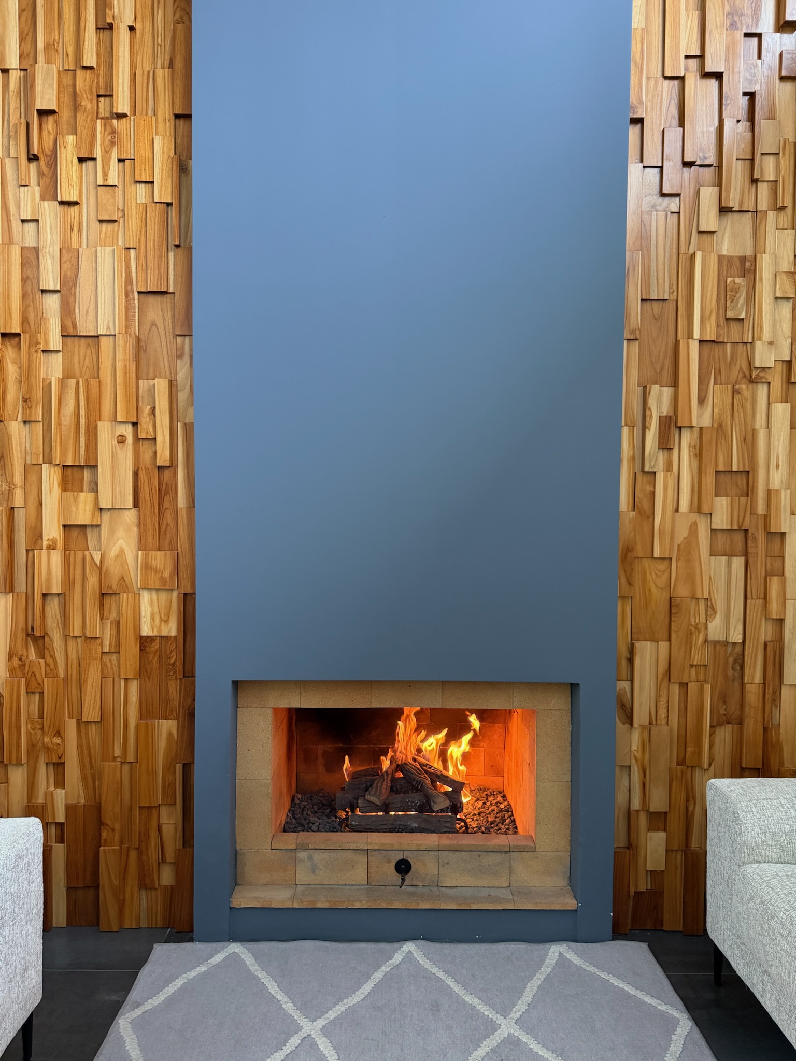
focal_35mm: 24
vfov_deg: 71.6
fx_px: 736
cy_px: 530
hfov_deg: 56.8
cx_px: 398
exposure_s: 1/60
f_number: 1.78
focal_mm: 6.76
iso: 250
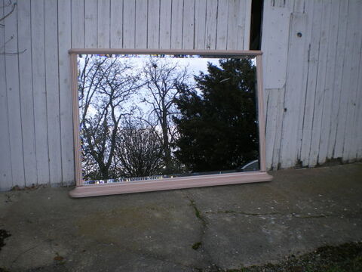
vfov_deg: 37.7
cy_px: 136
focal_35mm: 38
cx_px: 181
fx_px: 397
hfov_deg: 49.0
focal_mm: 6.3
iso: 64
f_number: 4.6
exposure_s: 1/250
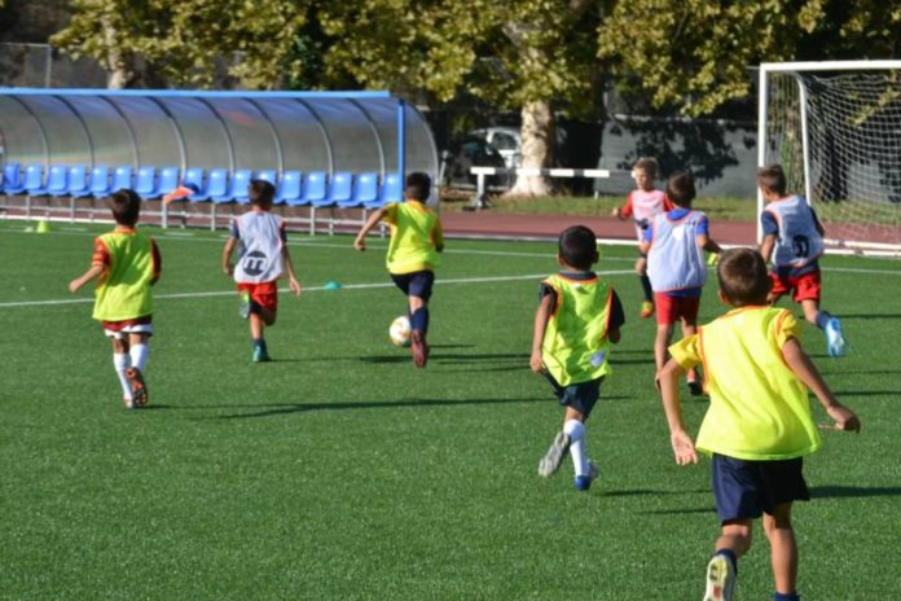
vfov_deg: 12.2
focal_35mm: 112
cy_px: 300
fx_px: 2815
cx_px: 450
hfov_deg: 18.2
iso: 100
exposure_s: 1/250
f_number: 8
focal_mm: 75
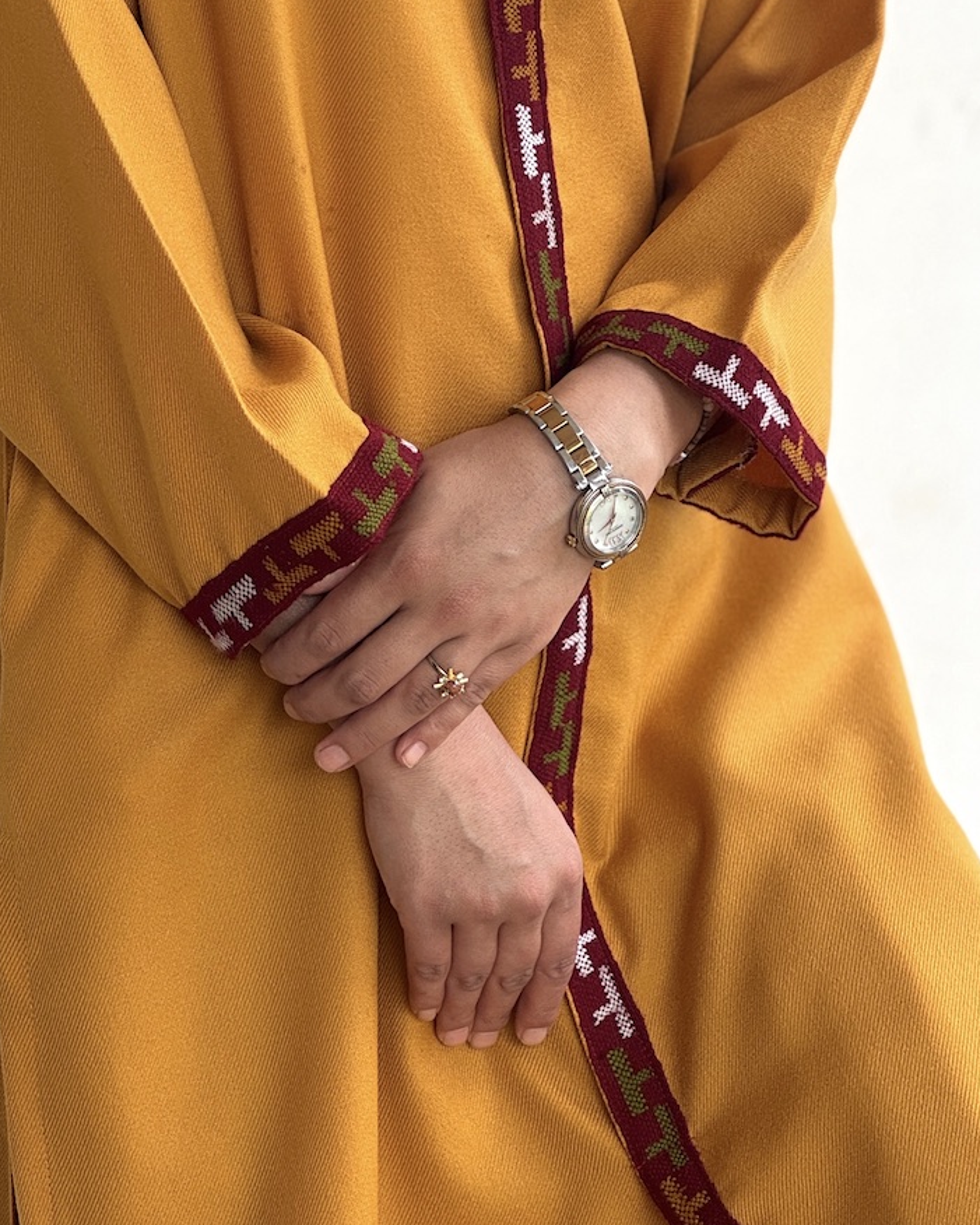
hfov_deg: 12.6
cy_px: 354
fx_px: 4422
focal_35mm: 122
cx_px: 265
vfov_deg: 15.7
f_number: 2.8
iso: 25
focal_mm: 9
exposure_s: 1/99
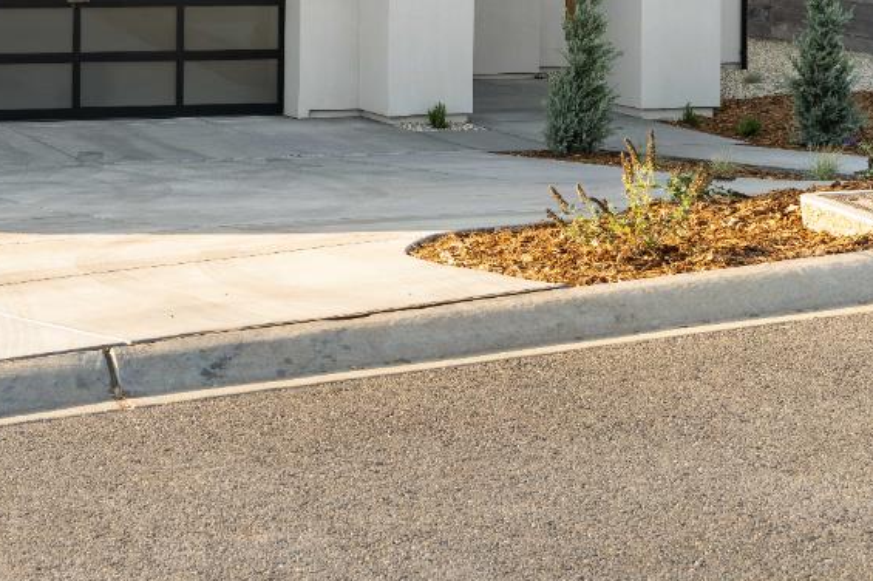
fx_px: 2060
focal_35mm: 85
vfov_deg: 15.3
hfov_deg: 22.6
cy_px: -171
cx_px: -74
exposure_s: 1/20
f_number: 6.3
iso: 320
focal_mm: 32
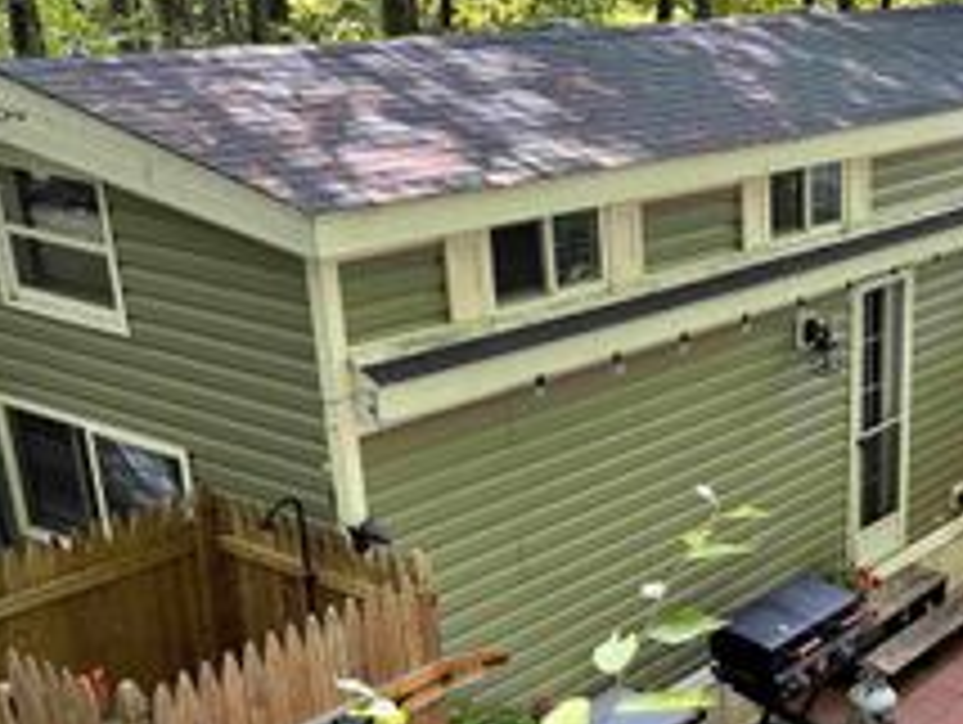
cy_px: 641
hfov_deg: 31.7
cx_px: 958
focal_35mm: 56
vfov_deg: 25.4
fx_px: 1560
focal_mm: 6.76
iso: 64
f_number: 1.78
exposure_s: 1/173
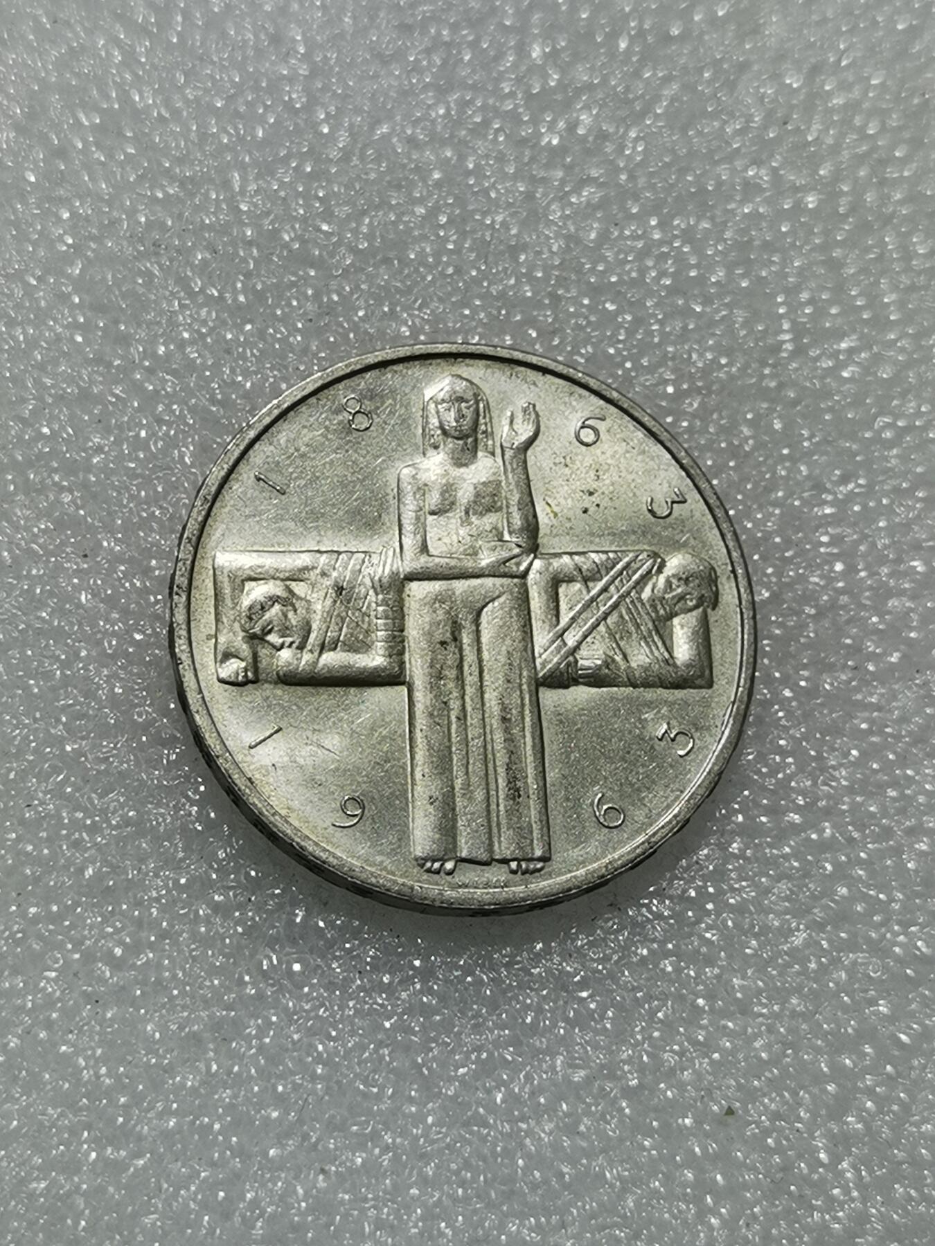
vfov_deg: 27.8
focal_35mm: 70
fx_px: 2521
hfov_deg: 21.0
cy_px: 623
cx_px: 468
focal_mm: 6.67
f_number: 1.9
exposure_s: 1/131
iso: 50
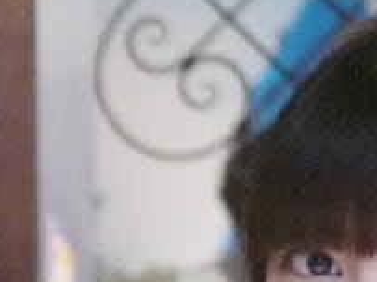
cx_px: -22
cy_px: 440
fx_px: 2580
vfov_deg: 6.2
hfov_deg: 8.3
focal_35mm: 237
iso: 800
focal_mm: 20
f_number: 1.7
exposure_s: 1/50
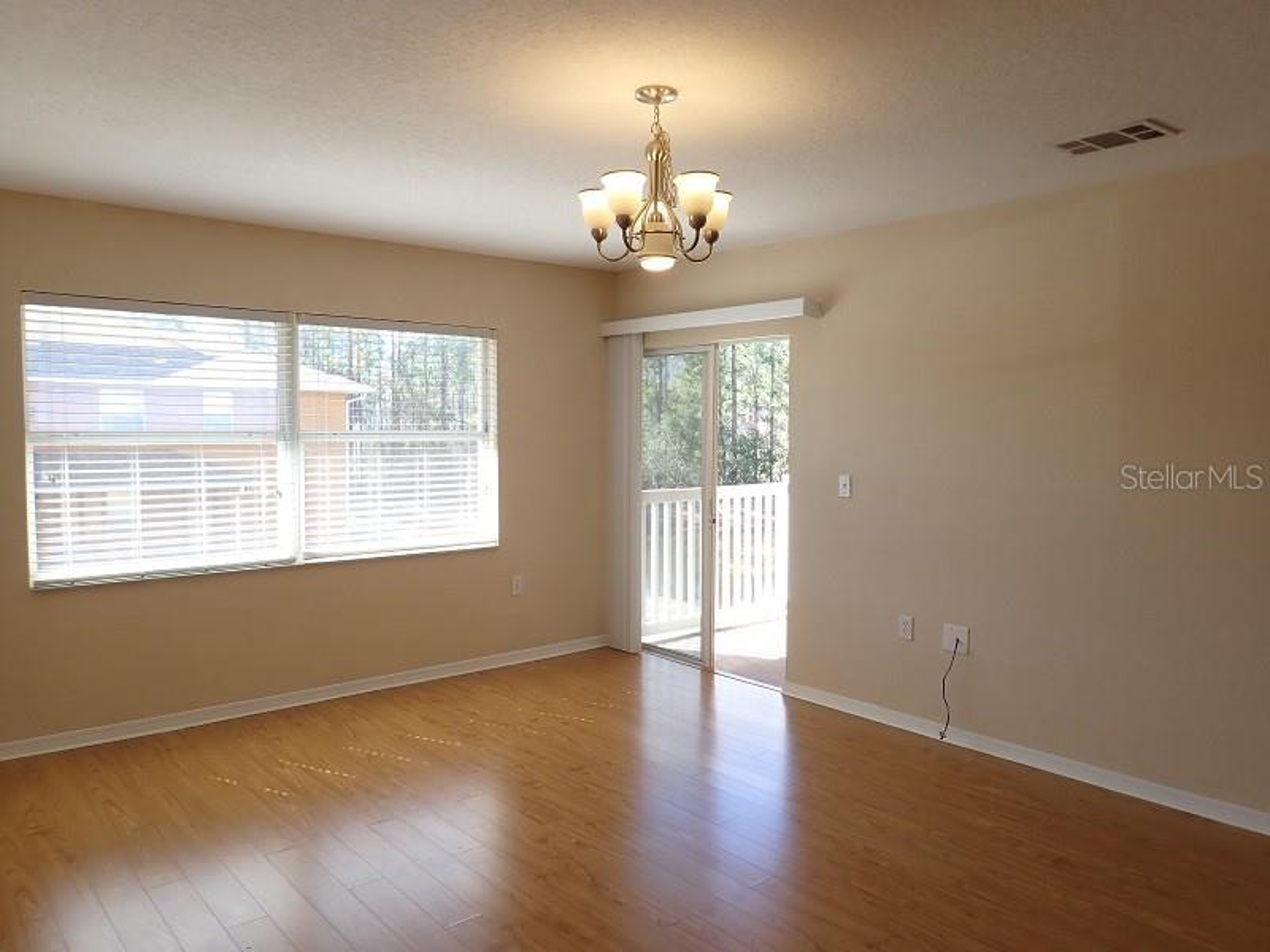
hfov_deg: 69.4
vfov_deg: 54.9
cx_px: 635
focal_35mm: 25
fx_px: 917
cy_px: 476
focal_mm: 4.5
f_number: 2.8
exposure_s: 1/125
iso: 100
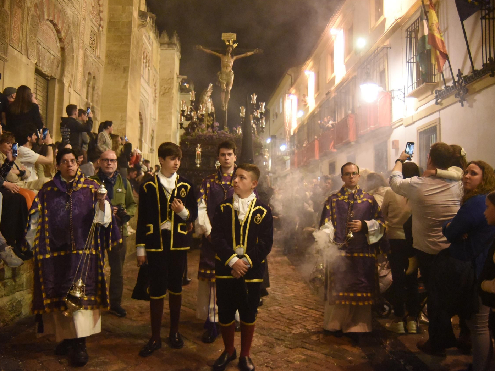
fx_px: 458
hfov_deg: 56.8
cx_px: 247
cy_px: 187
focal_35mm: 32
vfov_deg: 44.2
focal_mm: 29
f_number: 4.5
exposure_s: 1/200
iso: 11400
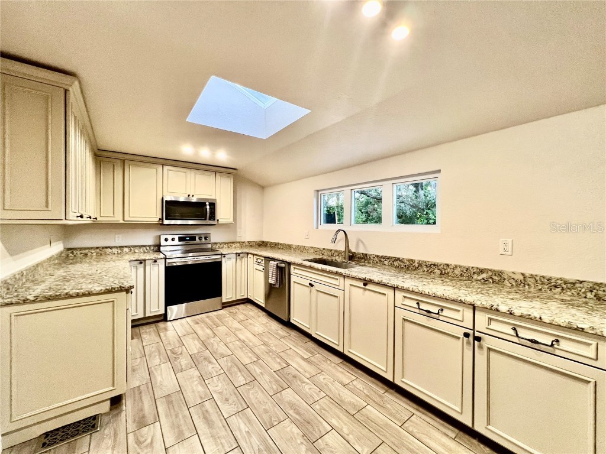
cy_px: 227
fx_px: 228
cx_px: 303
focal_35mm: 13
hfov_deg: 106.2
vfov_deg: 89.9
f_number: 1.8
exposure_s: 1/60
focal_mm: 1.57
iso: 320
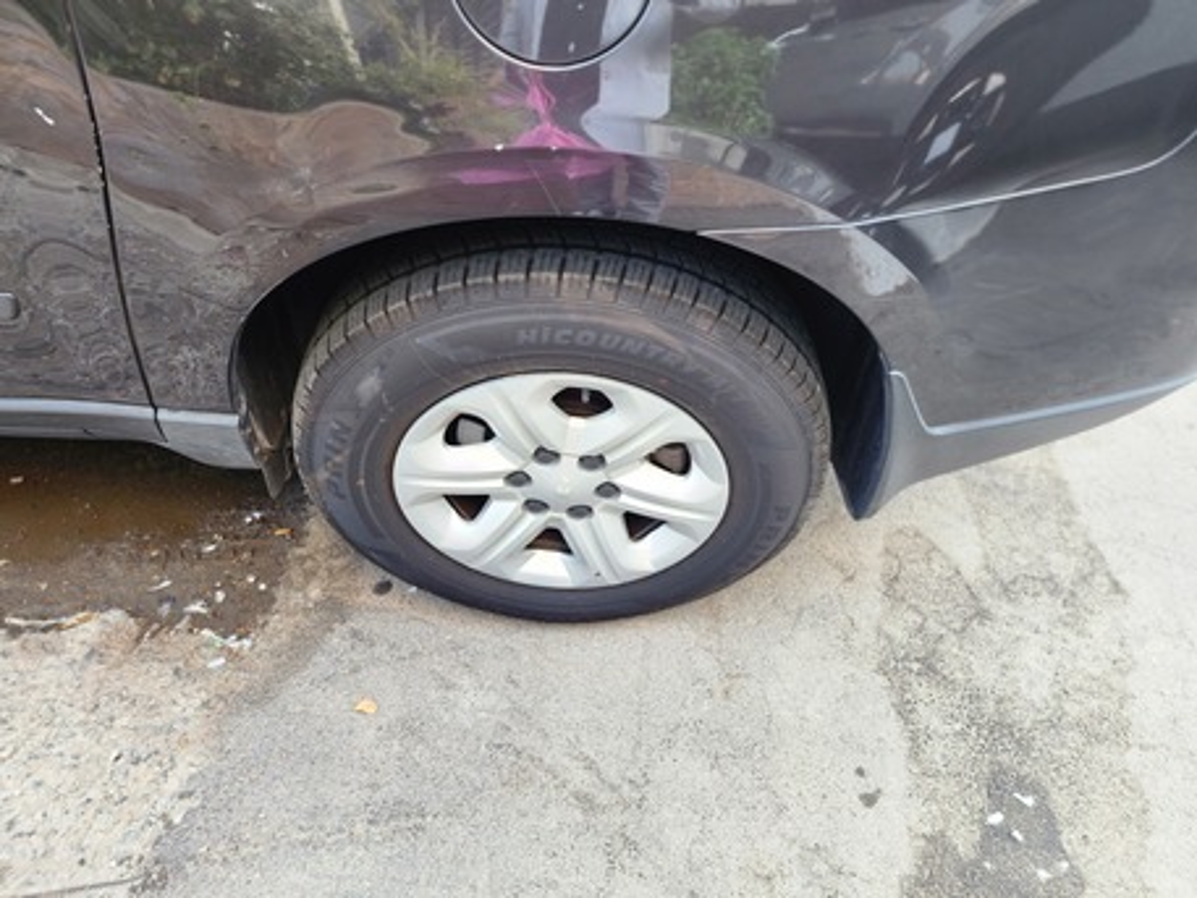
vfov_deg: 58.9
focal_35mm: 23
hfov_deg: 73.9
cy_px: 449
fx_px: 796
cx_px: 598
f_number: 1.8
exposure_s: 1/100
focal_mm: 6.4
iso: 80
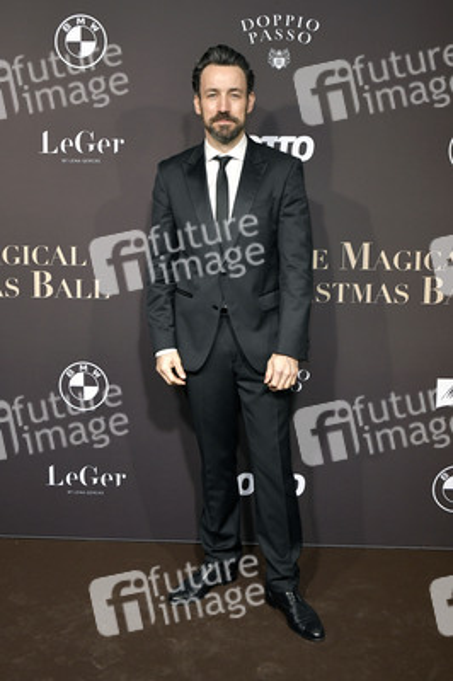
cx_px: 226
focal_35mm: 34
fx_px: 643
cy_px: 340
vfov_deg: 55.8
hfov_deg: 38.8
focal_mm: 34
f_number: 7.1
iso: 1600
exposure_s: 1/200
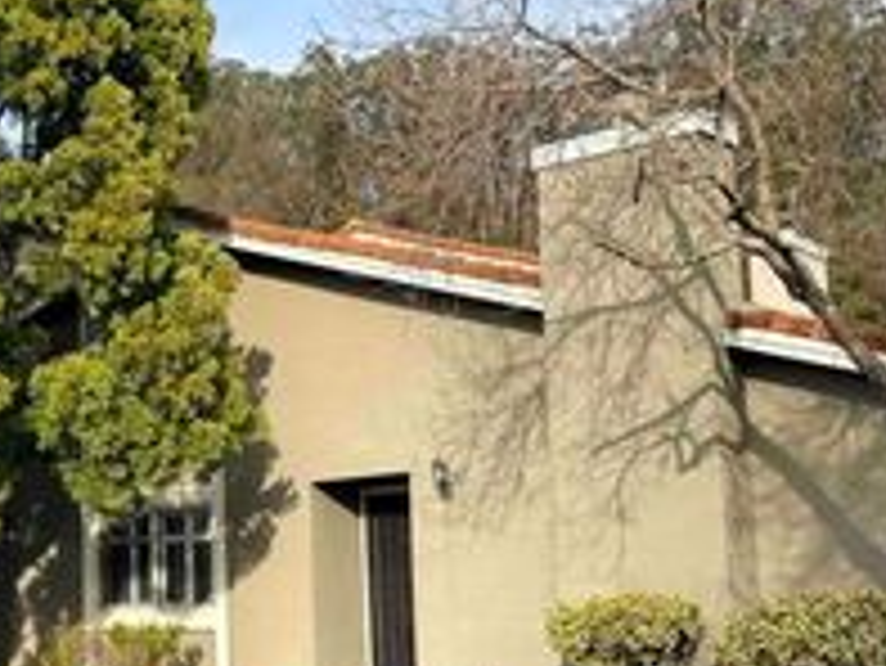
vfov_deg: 24.0
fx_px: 1562
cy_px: 425
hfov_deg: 31.3
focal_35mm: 61
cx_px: 261
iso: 80
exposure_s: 1/3279
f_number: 1.78
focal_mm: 6.76
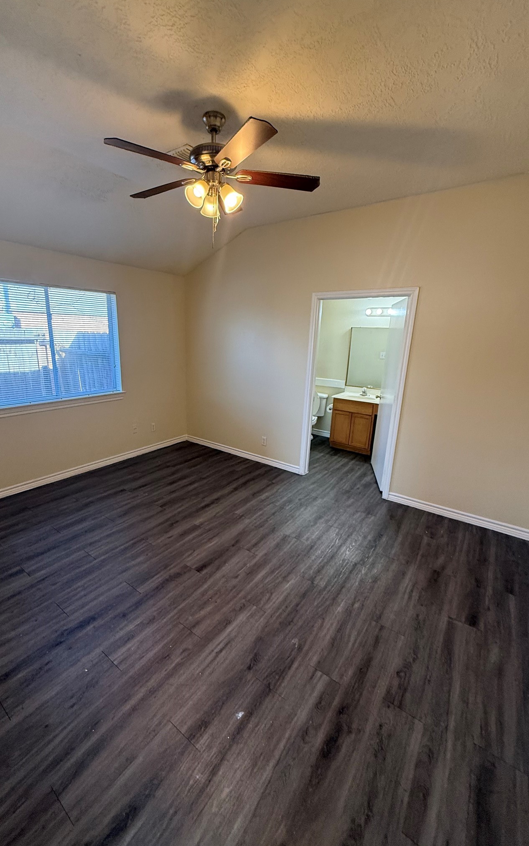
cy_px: 423
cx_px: 234
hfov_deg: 74.5
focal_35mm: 15
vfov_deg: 101.5
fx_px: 346
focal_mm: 2.22
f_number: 2.2
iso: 320
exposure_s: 1/120
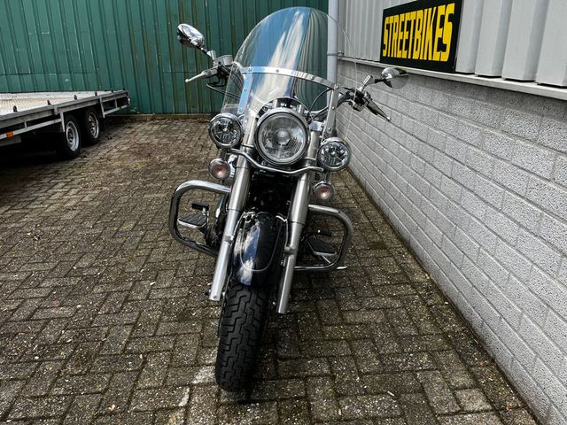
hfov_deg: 67.3
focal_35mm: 26
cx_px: 284
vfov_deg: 53.1
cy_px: 212
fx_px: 426
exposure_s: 1/144
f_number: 1.6
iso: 32
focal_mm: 5.1
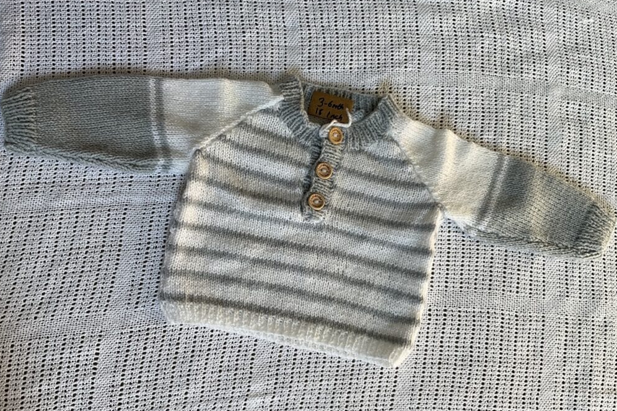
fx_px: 531
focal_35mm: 31
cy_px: 231
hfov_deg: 60.3
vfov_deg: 42.2
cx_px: 308
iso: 20
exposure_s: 1/122
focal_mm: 3
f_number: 1.8
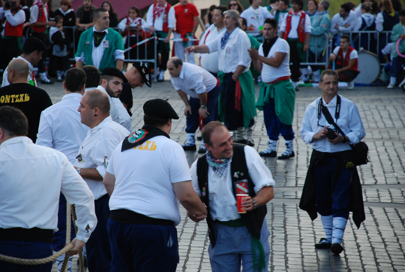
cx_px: 202
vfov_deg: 6.8
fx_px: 2283
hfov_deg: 10.1
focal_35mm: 202
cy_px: 136
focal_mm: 135
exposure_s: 1/125
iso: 400
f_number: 5.6
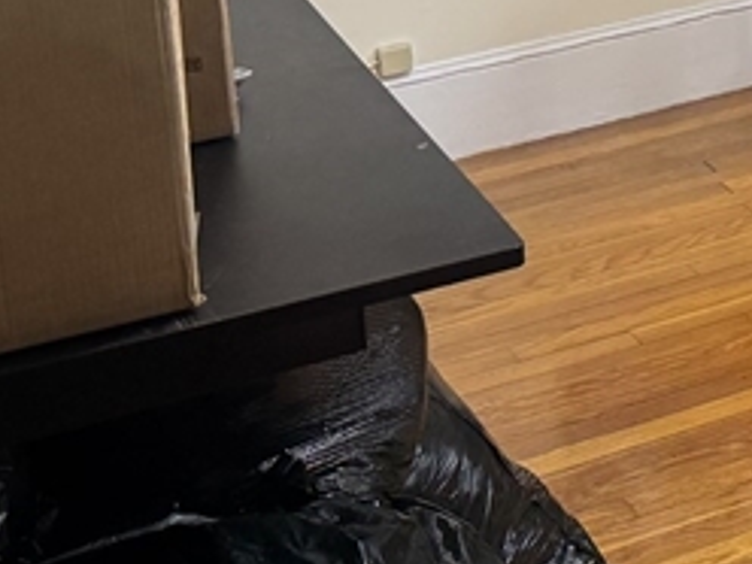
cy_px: -373
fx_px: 2151
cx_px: 1128
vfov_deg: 13.7
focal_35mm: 99
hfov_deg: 17.8
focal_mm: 6.76
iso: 160
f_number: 1.78
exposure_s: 1/120
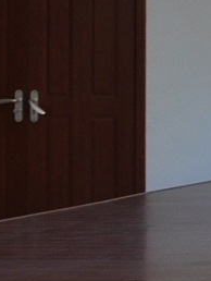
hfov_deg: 4.4
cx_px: 1087
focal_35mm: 287
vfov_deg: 6.8
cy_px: -186
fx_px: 2329
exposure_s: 1/80
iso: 200
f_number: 4.5
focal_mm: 24
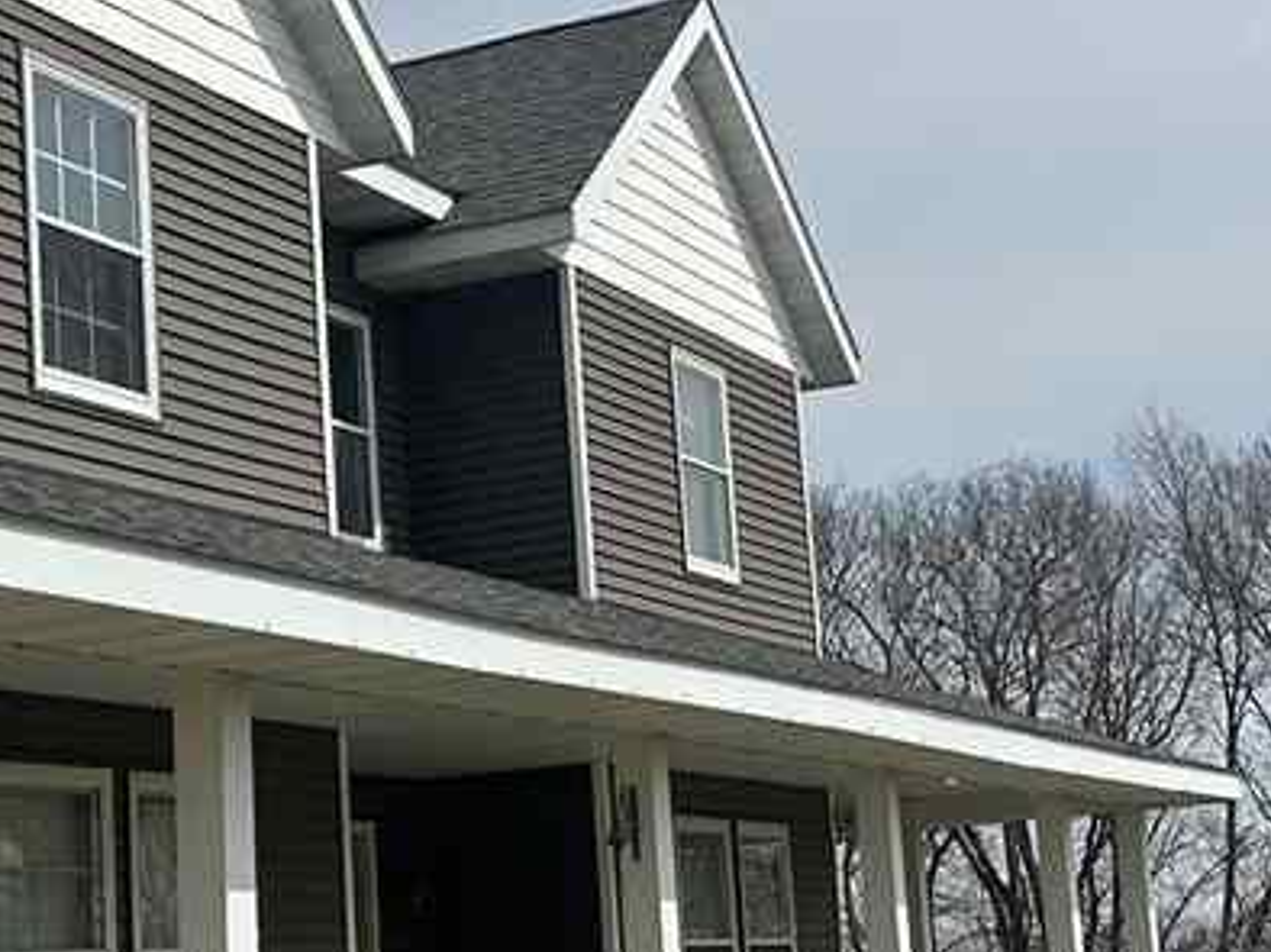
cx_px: 616
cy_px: 510
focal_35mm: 78
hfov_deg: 25.0
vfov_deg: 18.9
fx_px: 2862
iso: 80
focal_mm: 6.86
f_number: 1.78
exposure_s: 1/9709
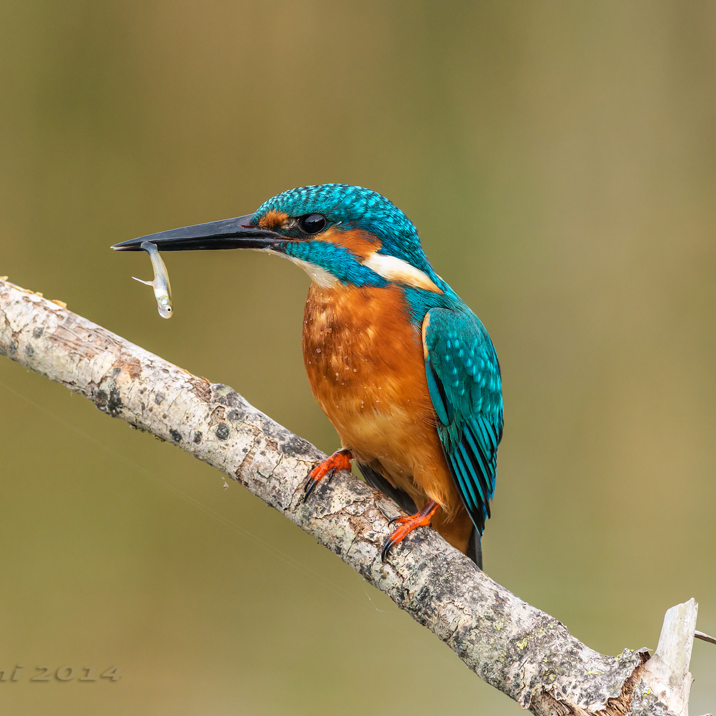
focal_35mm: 537
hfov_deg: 3.3
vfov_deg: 3.3
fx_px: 12567
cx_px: 181
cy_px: 358
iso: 1100
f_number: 8
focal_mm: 420
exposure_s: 1/400
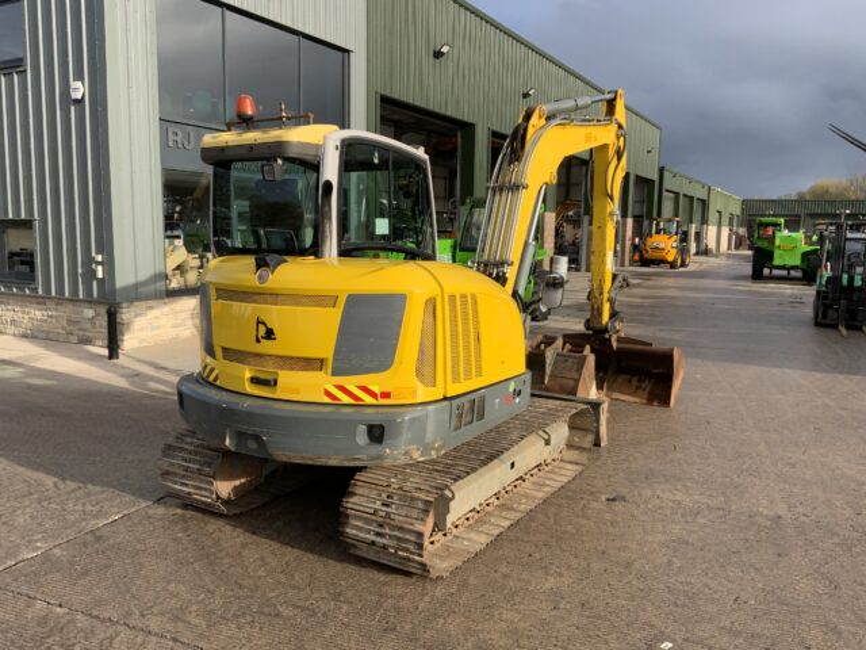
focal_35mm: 29
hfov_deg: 61.7
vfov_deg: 48.2
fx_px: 726
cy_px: 325
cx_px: 433
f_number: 1.8
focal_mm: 3
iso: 16
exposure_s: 1/1098
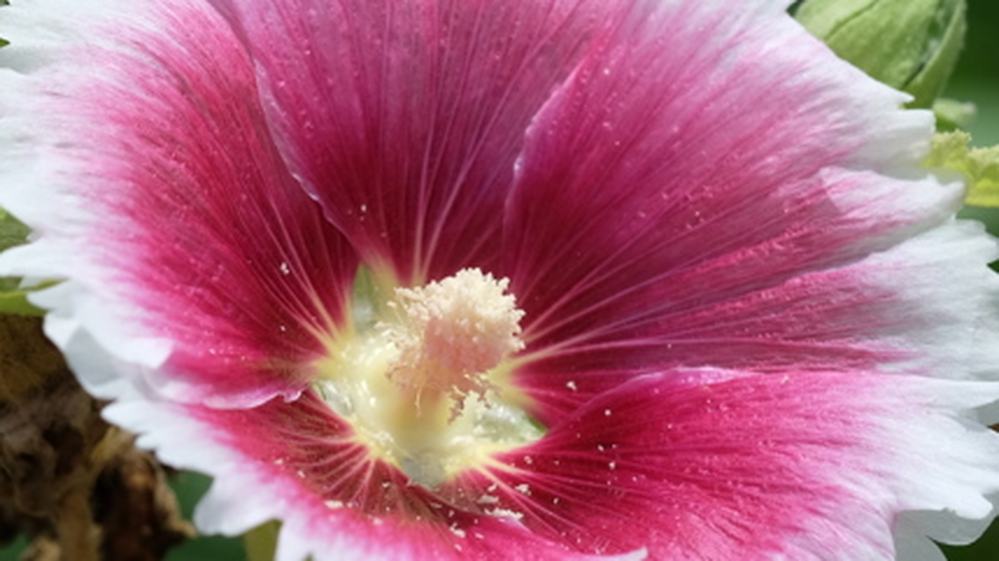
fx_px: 5958
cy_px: 128
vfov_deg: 5.4
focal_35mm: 225
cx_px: 605
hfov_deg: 9.6
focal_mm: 60
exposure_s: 1/1000
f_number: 5.6
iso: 200
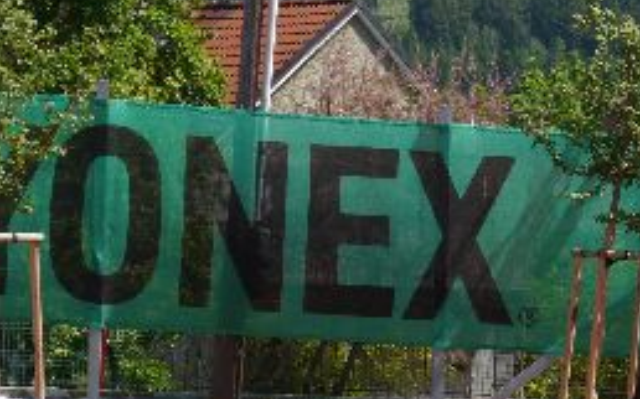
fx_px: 4812
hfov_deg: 7.5
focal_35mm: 276
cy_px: 268
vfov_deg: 4.8
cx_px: 788
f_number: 8
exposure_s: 1/320
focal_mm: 42
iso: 160
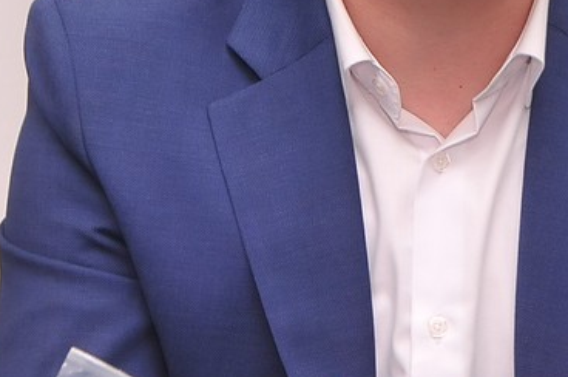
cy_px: -65
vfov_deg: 5.0
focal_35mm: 271
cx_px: 471
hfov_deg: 7.6
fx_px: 4274
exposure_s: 1/60
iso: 800
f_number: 7.1
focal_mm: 65
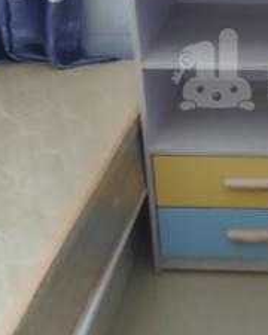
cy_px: 70
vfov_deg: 25.6
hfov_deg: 20.1
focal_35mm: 73
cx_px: 290
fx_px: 724
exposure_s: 1/25
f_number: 1.8
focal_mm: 4.22
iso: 775
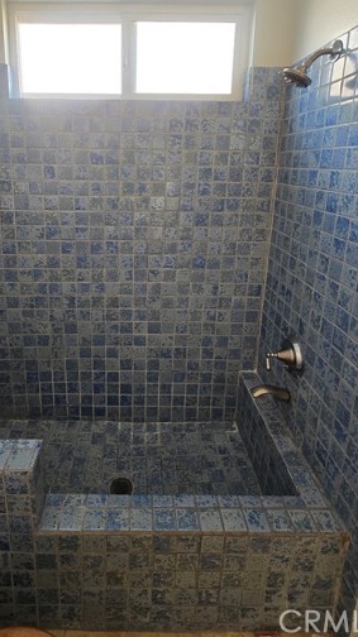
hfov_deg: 59.9
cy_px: 235
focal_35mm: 18
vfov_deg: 90.6
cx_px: 128
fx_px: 304
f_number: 2.2
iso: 100
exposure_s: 1/60
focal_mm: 2.2
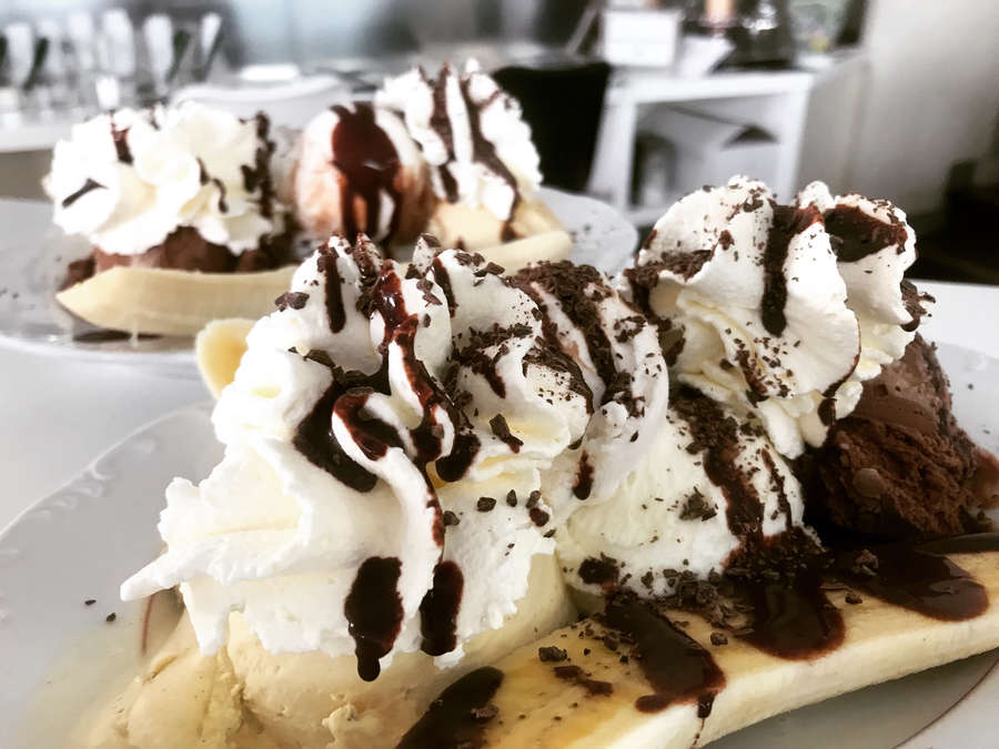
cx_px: 500
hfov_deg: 63.4
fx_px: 808
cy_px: 374
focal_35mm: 28
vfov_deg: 49.7
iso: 32
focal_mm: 3.99
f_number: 1.8
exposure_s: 1/33
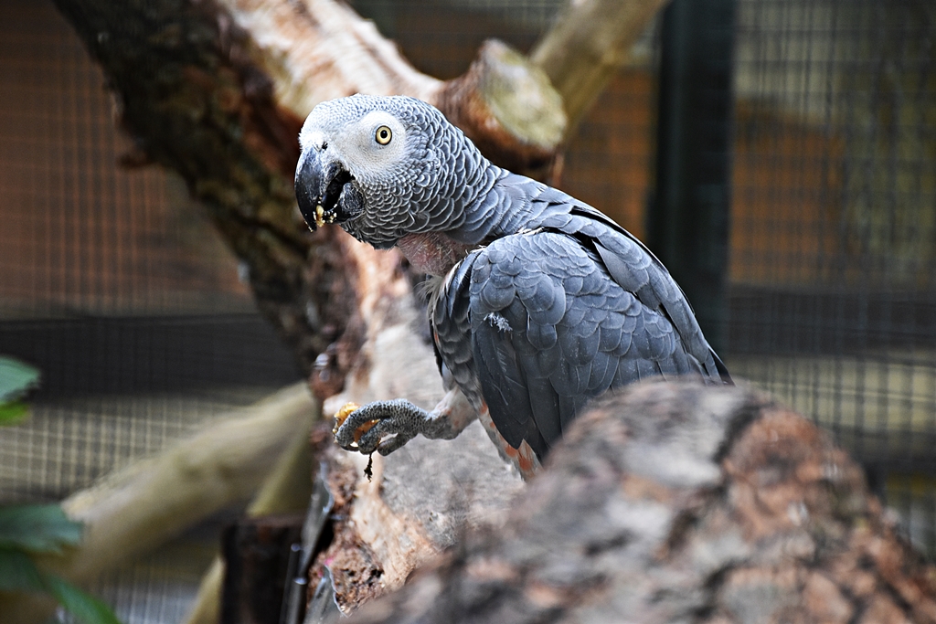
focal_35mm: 158
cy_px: 312
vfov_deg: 8.7
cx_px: 468
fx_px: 4095
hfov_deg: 13.0
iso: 1100
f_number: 5.6
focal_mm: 105
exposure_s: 1/125
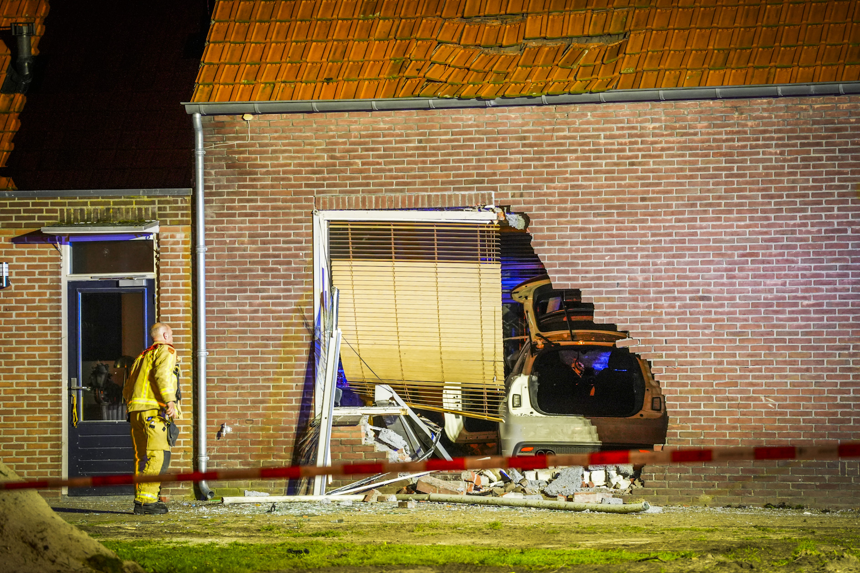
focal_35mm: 192
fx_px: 4586
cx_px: 424
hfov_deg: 10.7
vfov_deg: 7.2
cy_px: 287
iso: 3200
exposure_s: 1/30
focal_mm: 188
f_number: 2.8
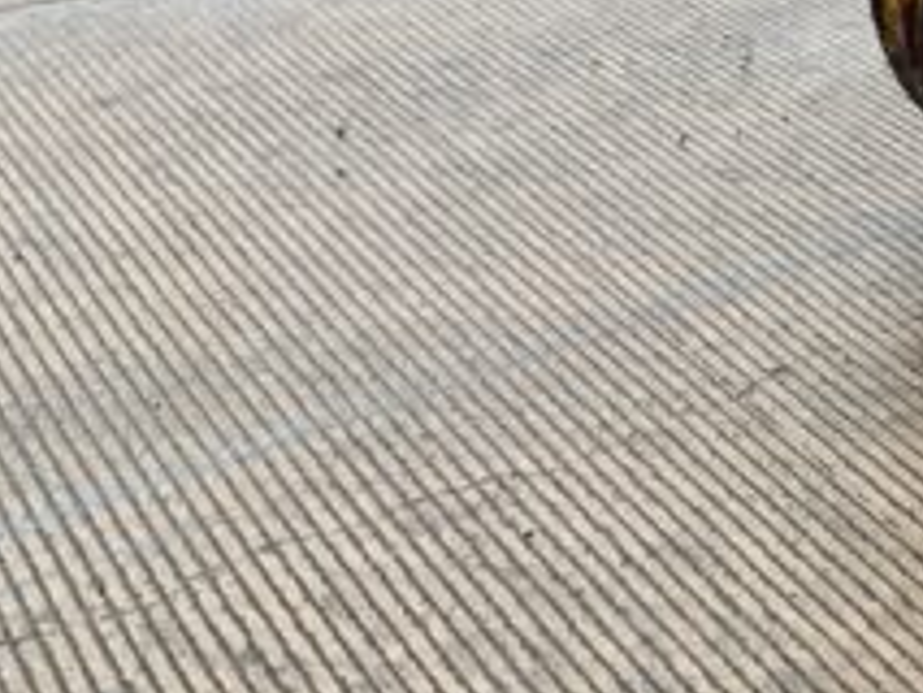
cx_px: 1209
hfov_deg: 20.5
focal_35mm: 87
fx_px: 2321
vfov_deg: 16.2
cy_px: -160
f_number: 1.8
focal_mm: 3
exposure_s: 1/122
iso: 25
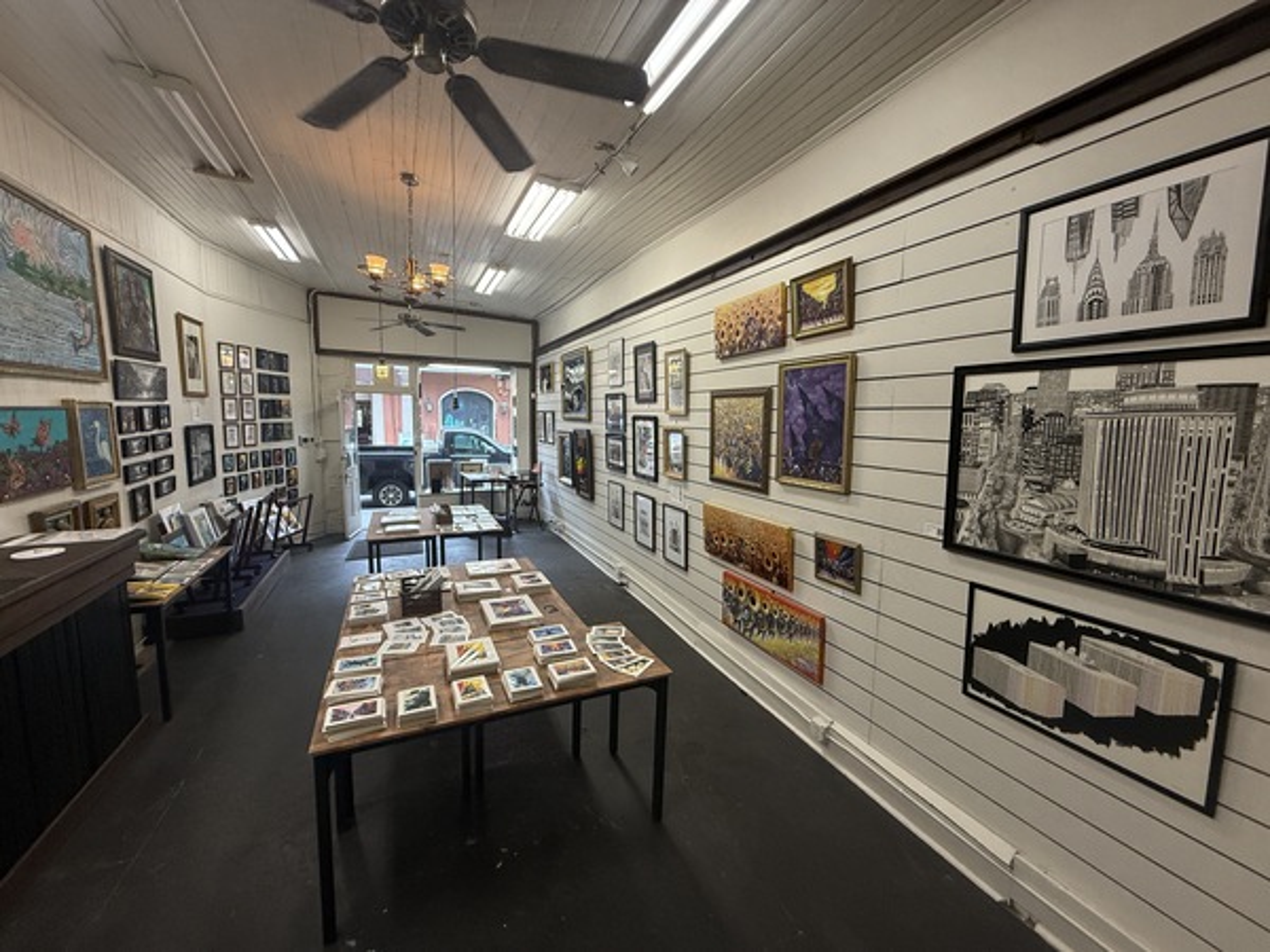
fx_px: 514
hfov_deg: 102.1
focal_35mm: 14
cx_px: 635
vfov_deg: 85.7
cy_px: 476
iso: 200
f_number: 2.2
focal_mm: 2.22
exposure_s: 1/120
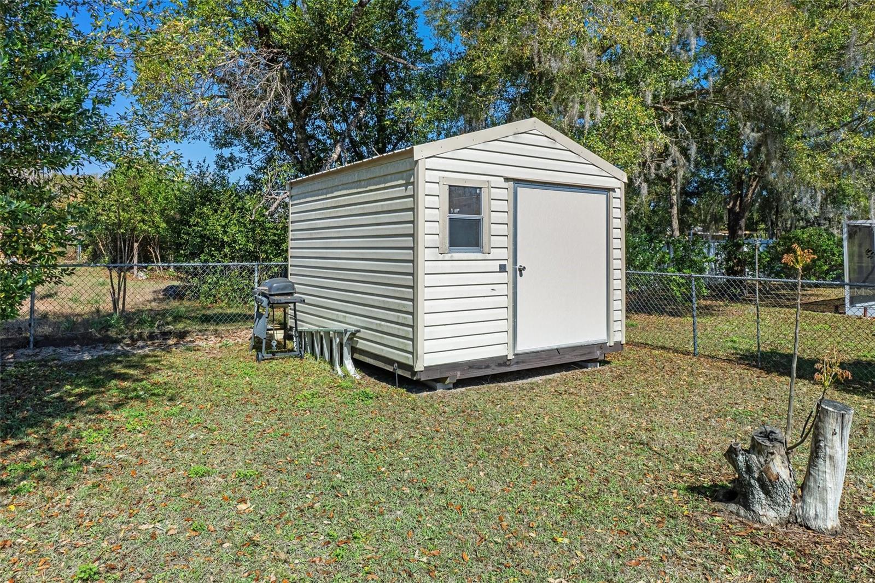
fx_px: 547
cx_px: 438
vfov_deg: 56.1
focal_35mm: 22
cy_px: 292
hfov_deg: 77.3
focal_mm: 15
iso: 1000
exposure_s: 1/750
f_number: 8
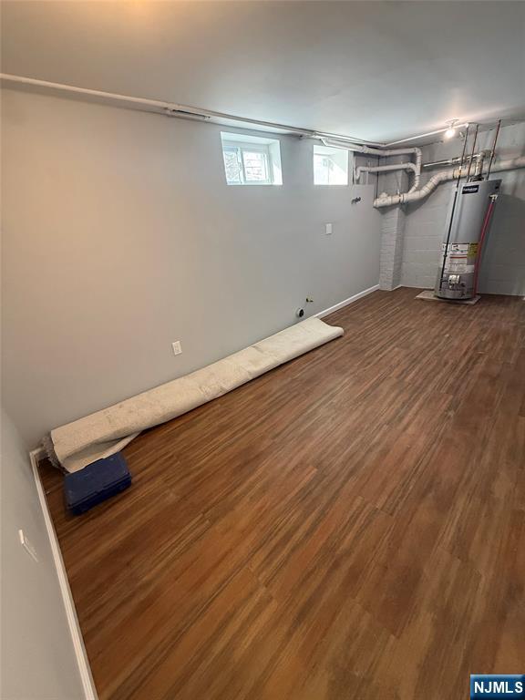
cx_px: 262
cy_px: 350
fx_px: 283
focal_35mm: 14
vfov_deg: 102.1
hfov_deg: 85.7
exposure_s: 1/120
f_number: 2.2
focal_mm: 2.22
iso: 500
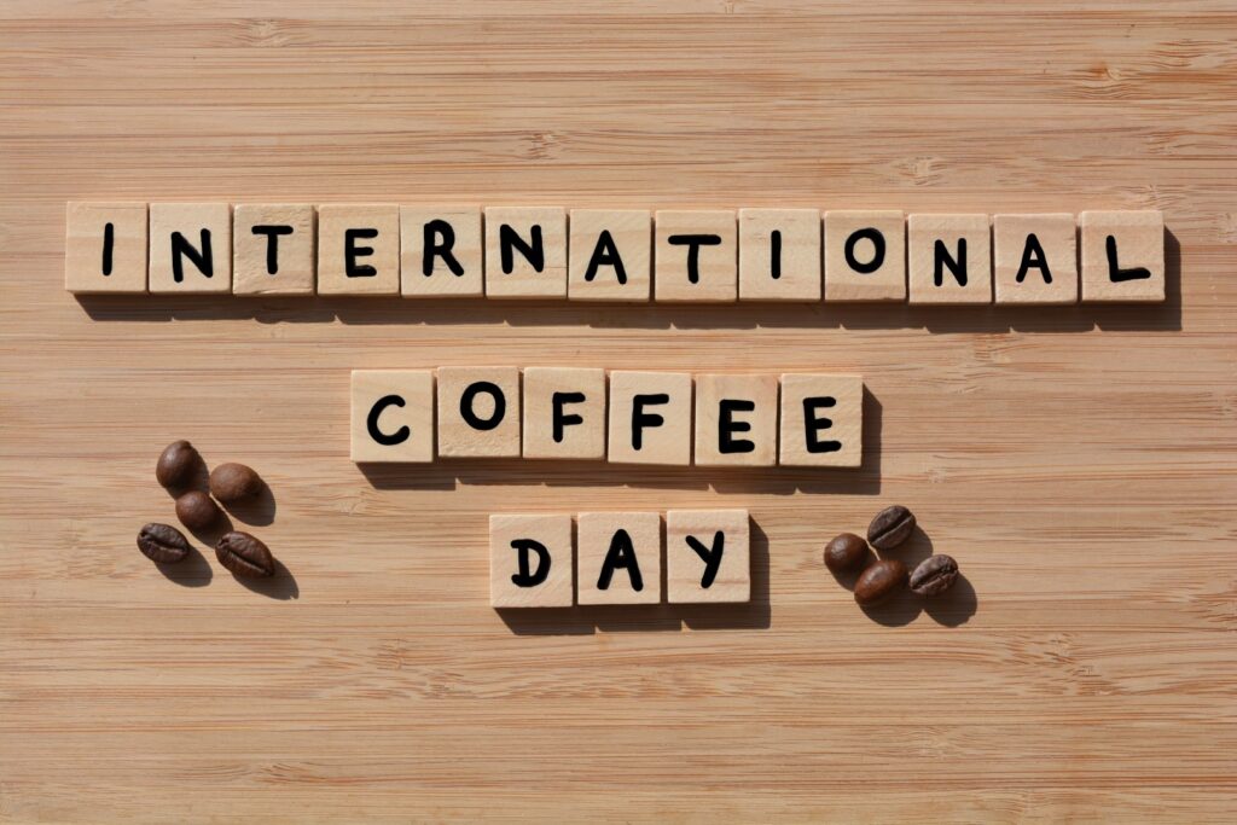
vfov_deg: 22.6
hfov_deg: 33.4
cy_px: 412
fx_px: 2062
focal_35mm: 60
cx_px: 618
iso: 100
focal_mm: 40
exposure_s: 1/320
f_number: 8
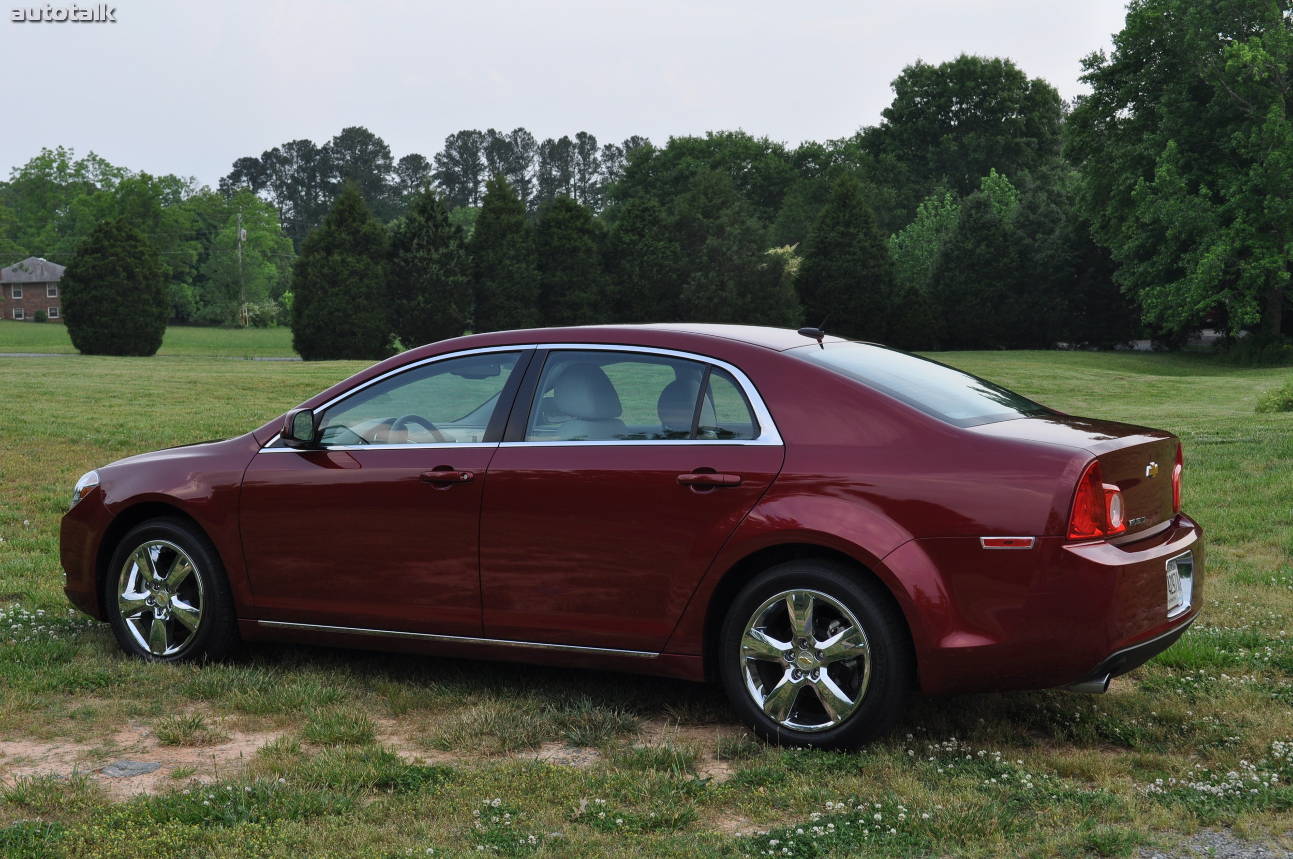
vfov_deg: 26.4
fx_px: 1830
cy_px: 430
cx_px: 646
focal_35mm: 51
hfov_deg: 38.9
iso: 200
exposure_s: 1/80
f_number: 8
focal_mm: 34
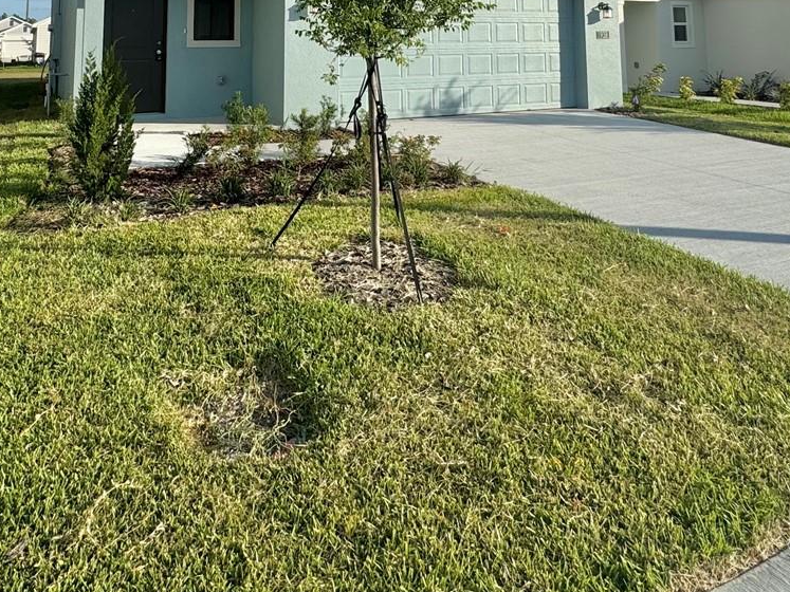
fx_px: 685
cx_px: 357
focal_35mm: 30
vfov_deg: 39.6
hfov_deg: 59.9
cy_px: -35
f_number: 2.2
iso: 50
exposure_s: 1/2028
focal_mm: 2.22
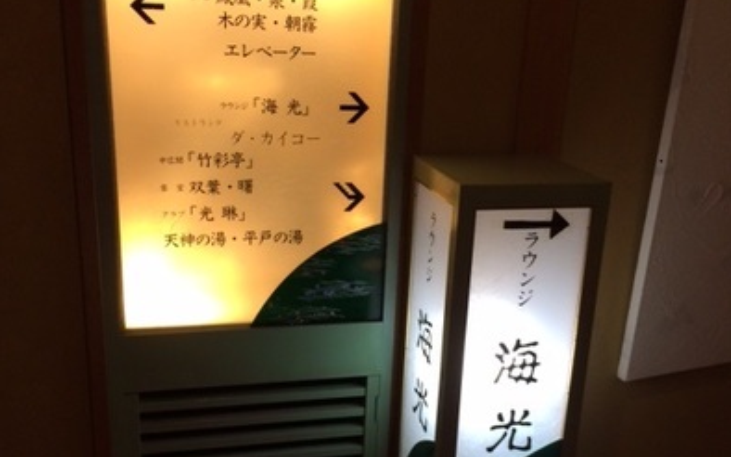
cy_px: 291
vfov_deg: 29.7
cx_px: 366
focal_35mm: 43
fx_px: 856
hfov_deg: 46.2
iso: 64
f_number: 2.2
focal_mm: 4.12
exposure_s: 1/30
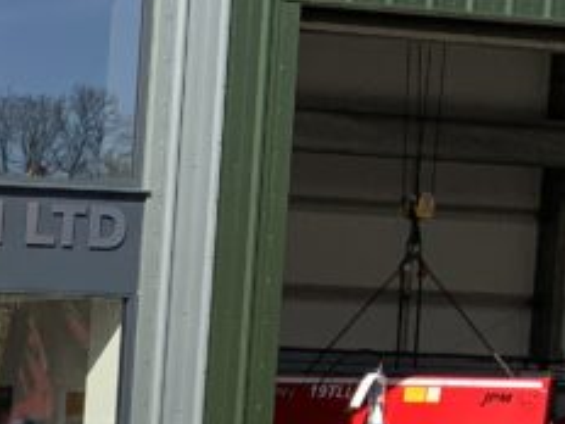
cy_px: 582
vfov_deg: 11.2
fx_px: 2089
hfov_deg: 12.8
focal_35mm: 128
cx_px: -675
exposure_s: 1/2058
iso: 16
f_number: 1.8
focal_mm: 3
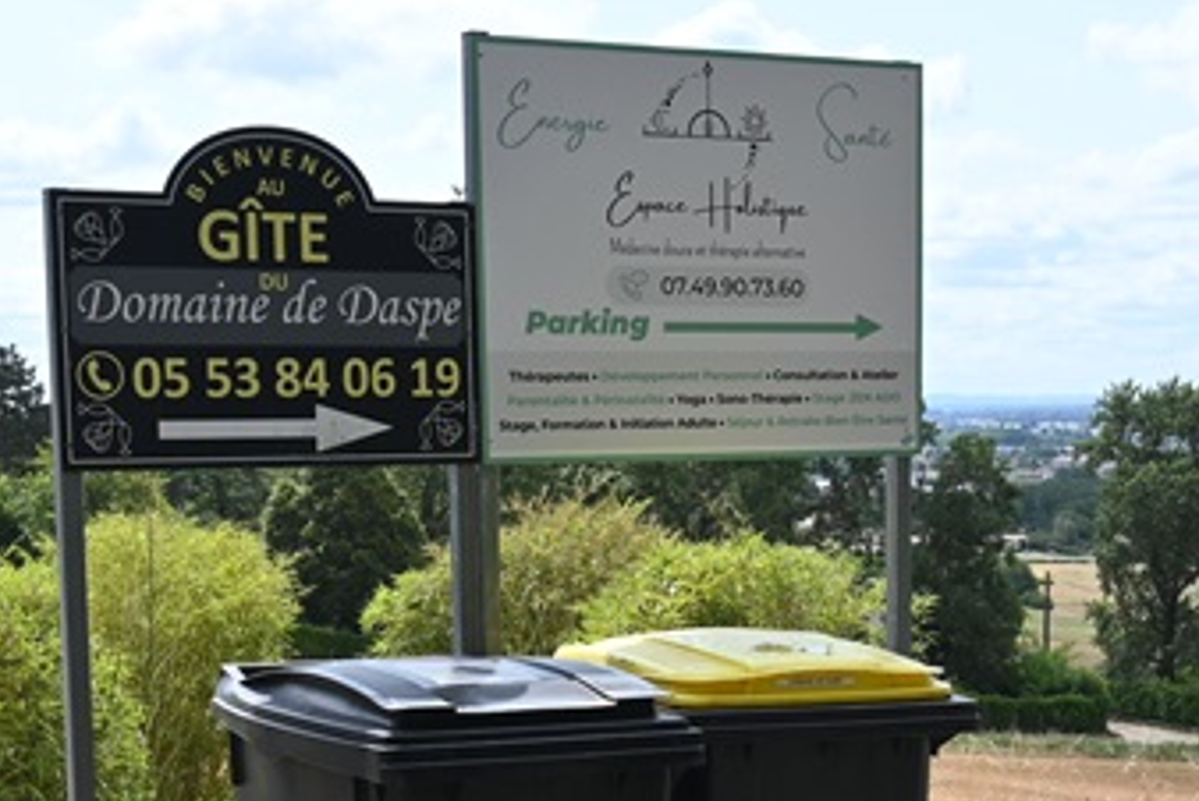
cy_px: 753
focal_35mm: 78
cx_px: 784
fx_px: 2600
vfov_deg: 17.2
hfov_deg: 25.8
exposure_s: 1/320
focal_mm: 22
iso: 100
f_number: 6.3
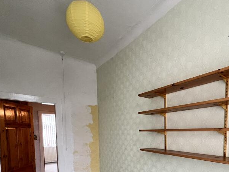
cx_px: 161
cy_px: 143
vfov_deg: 55.7
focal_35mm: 22
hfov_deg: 72.9
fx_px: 146
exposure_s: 1/79
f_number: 1.8
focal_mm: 1.57
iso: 250
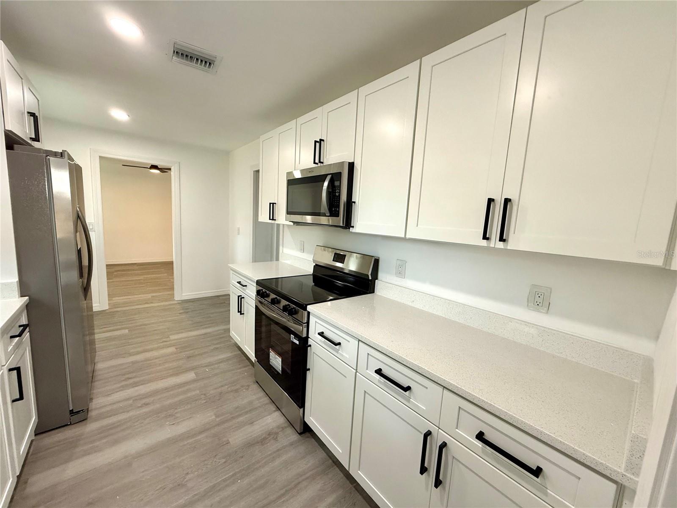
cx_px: 338
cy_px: 254
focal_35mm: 14
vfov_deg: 85.7
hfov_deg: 102.1
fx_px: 274
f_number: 2.2
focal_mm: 2.22
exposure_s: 1/120
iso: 250
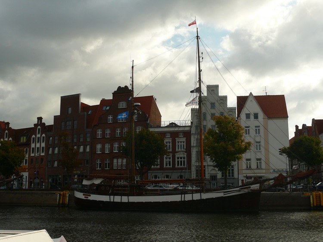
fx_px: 392
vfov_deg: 34.3
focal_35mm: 42
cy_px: 121
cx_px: 162
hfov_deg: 44.8
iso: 100
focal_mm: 9
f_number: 5
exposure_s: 1/250
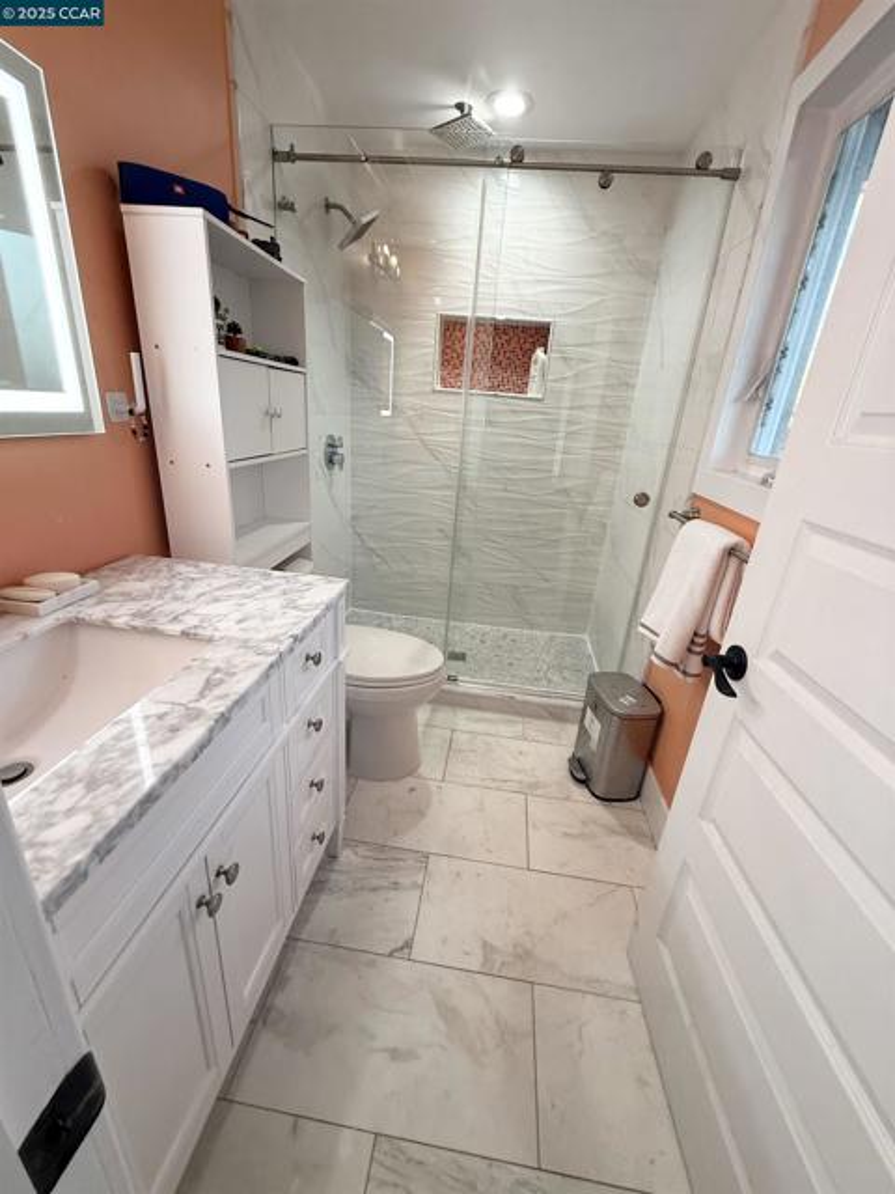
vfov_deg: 102.1
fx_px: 483
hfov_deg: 85.7
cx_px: 448
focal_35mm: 14
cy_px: 597
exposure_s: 1/120
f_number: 2.2
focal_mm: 2.22
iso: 250
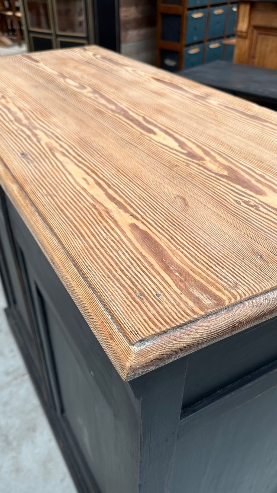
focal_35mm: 29
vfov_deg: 65.9
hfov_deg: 40.1
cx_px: 123
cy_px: 270
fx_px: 379
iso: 64
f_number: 1.78
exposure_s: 1/183
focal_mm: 6.86
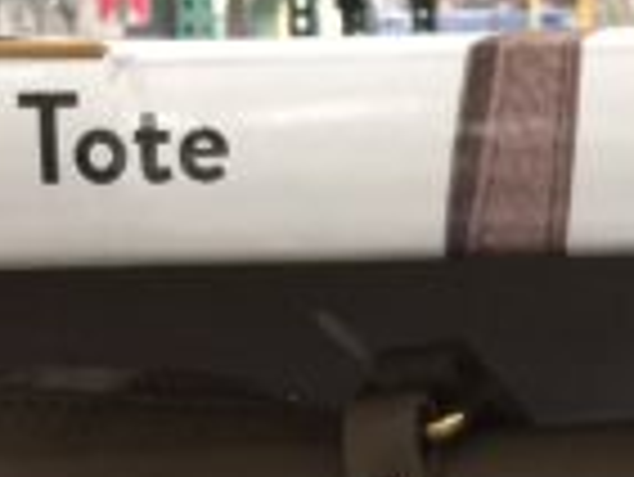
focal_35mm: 158
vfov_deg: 8.7
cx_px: 1003
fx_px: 2896
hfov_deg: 11.8
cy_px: 1048
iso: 160
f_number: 2.2
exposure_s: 1/33
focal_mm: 4.15
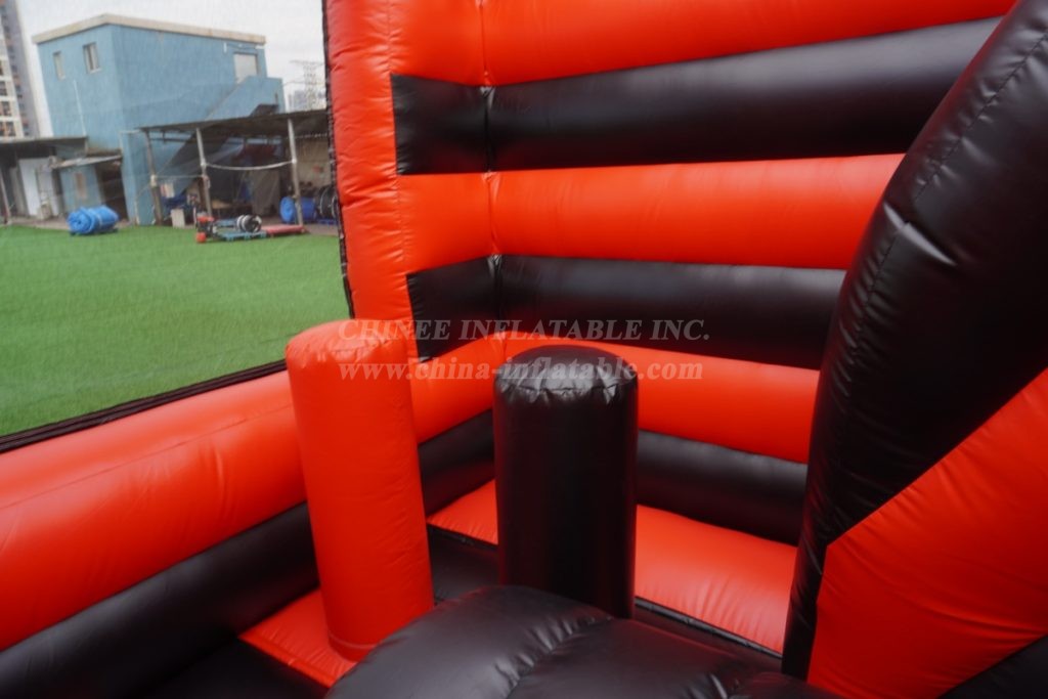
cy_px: 350
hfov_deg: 73.7
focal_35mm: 24
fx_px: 699
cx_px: 524
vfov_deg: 53.1
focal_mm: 16
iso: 100
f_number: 5.6
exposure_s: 1/80
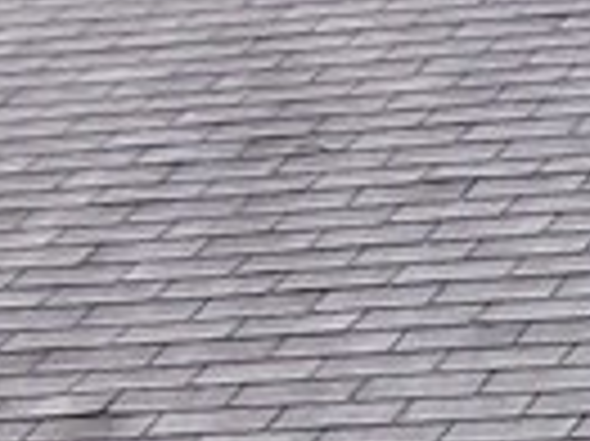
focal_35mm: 251
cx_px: 1324
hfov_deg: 7.5
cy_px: 1161
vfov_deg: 5.6
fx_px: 4274
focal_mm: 5.7
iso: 80
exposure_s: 1/160
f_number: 2.9
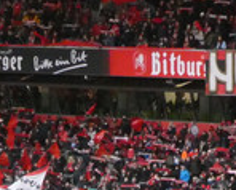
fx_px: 2065
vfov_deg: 5.2
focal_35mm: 295
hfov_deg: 6.5
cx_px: 187
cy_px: 340
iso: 1600
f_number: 4.5
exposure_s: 1/80
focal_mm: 12.5
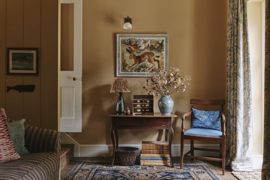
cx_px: 135
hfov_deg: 58.7
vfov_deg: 41.1
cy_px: 90
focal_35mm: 32
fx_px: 240
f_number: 10
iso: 100
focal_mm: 32
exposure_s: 1/2
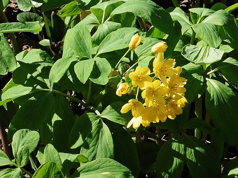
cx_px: 119
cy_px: 89
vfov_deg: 9.6
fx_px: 1058
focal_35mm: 154
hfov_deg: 12.8
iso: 100
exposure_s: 1/200
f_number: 6.3
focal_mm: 27.6
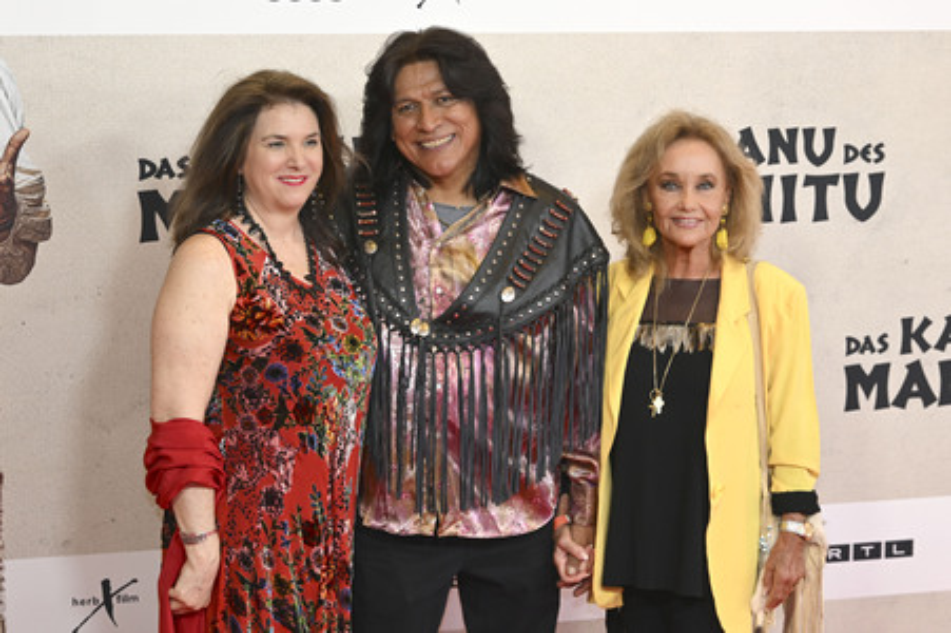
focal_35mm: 75
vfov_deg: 18.2
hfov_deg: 27.0
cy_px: 316
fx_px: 1980
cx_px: 476
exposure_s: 1/160
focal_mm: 75
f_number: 5.6
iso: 800
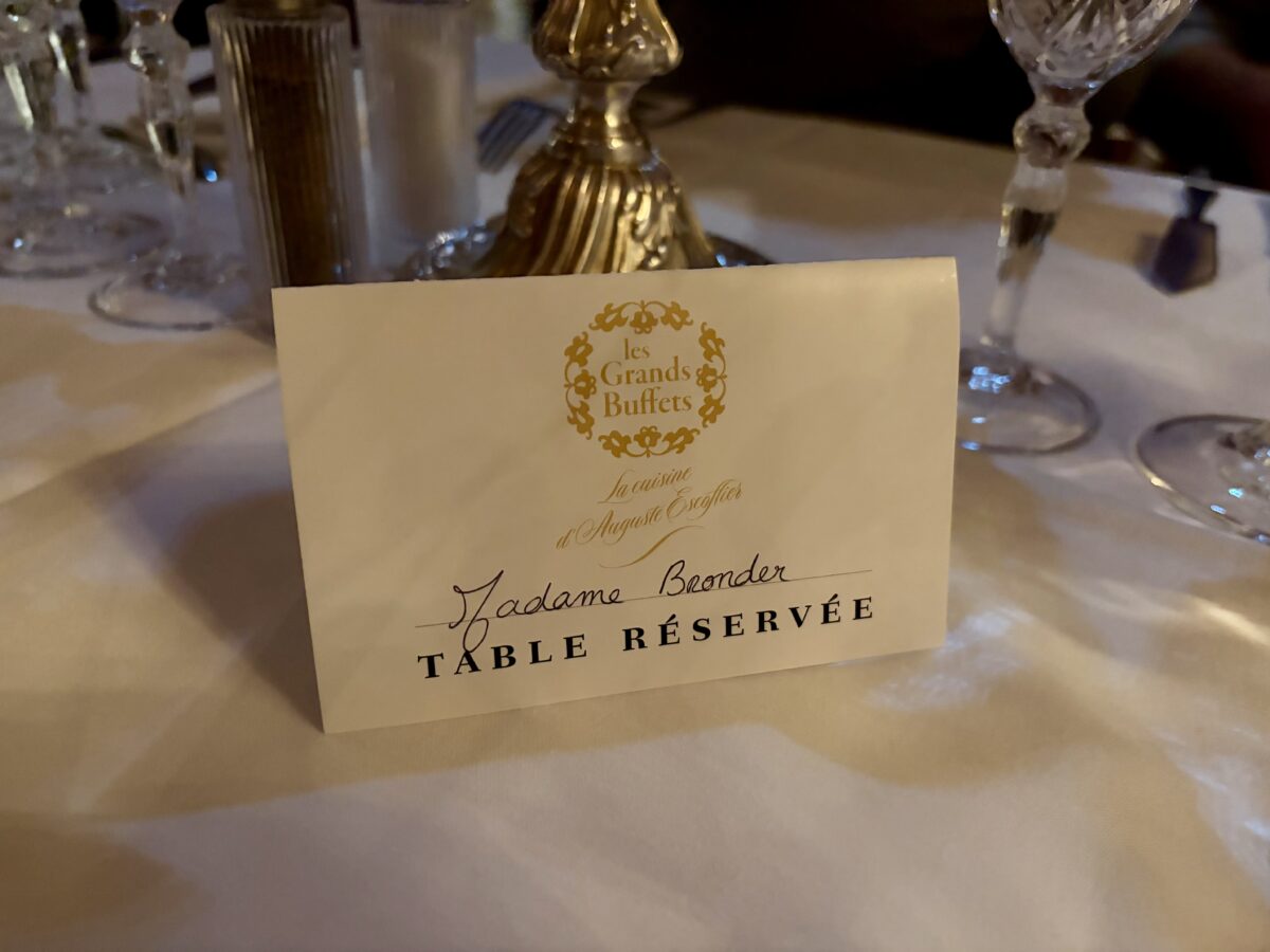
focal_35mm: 26
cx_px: 635
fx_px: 954
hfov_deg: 67.3
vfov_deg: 53.1
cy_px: 476
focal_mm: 5.96
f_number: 1.6
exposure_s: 1/25
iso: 640
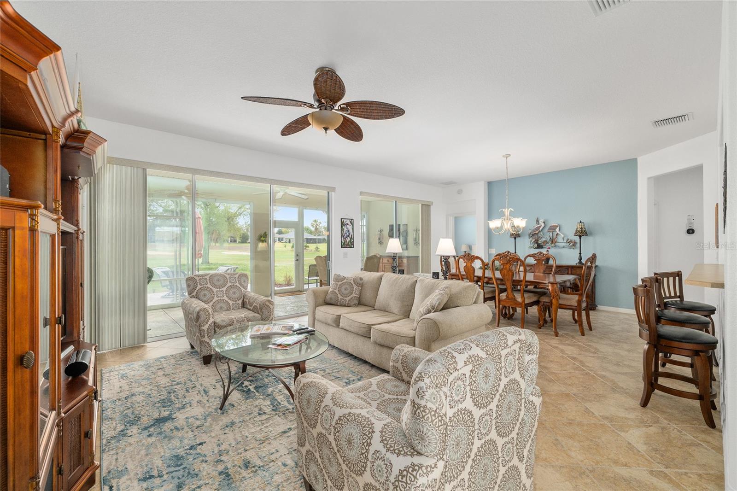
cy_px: 246
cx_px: 368
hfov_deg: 100.4
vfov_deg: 77.3
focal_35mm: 15
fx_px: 307
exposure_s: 1/30
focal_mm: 15
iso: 400
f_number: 8
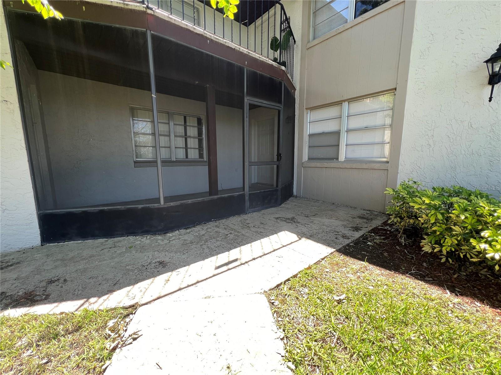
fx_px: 188
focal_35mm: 13
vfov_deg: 89.9
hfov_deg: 106.2
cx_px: 250
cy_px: 188
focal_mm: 1.57
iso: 32
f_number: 1.8
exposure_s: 1/99
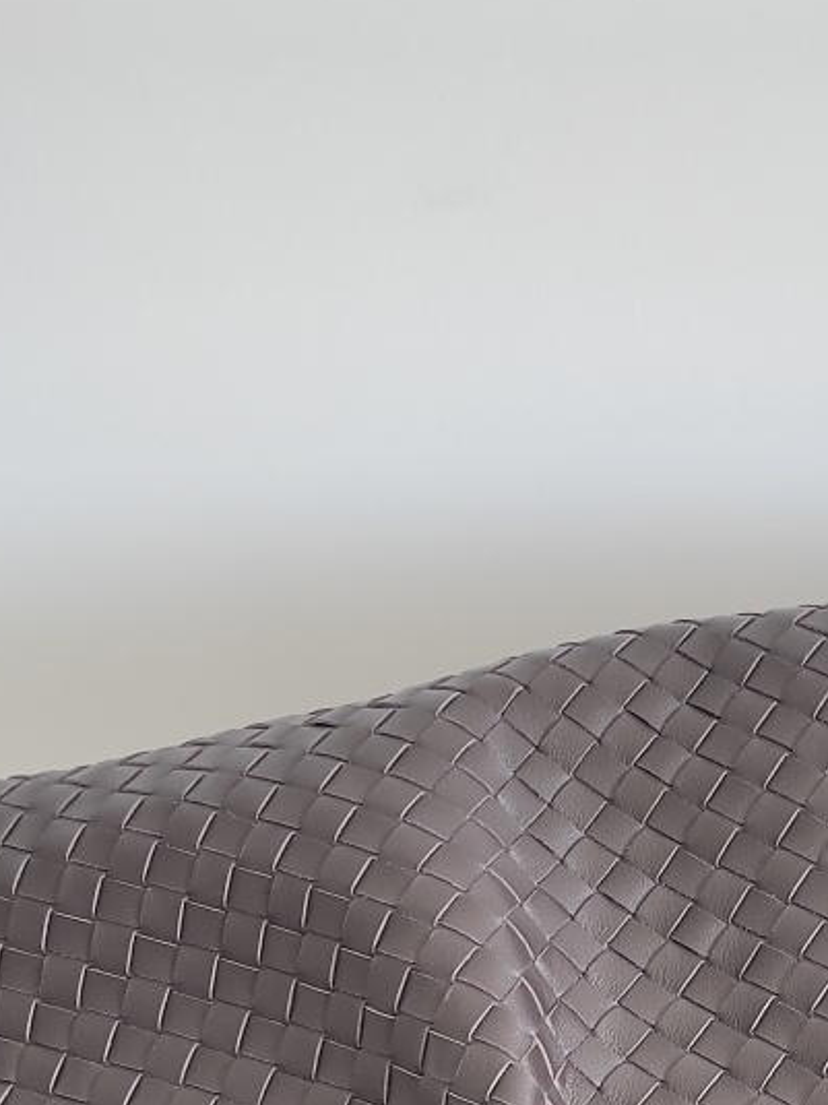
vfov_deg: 25.3
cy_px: 1291
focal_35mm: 70
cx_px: 921
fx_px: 2233
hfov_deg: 20.0
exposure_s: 1/121
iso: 40
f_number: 1.6
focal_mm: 5.1
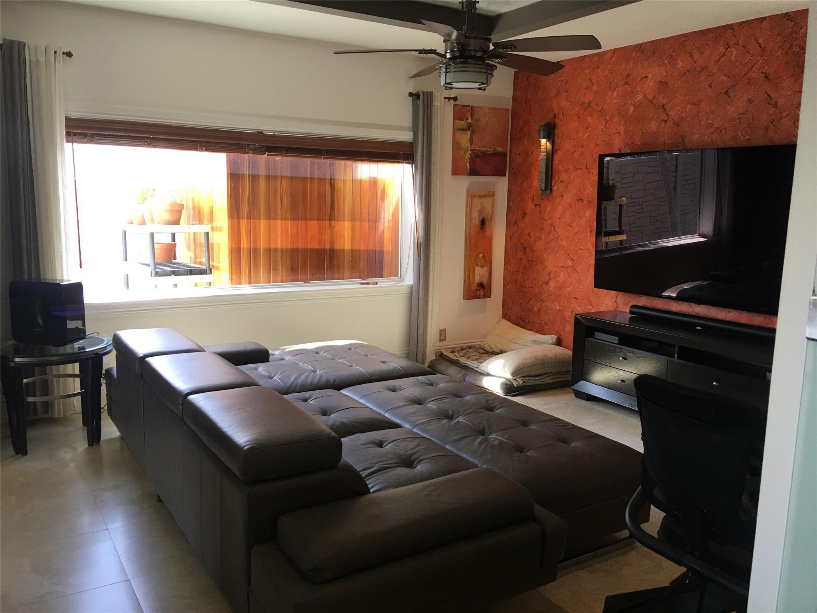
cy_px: 306
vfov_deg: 48.2
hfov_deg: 61.7
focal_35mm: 29
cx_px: 408
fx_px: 684
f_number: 2.2
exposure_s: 1/30
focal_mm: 4.15
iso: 32
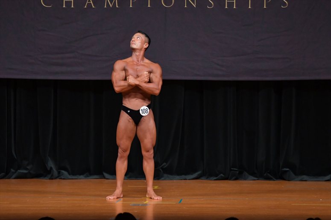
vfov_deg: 5.4
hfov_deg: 8.1
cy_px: 110
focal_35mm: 255
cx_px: 166
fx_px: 2343
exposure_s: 1/400
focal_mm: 170
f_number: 5.6
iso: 4000
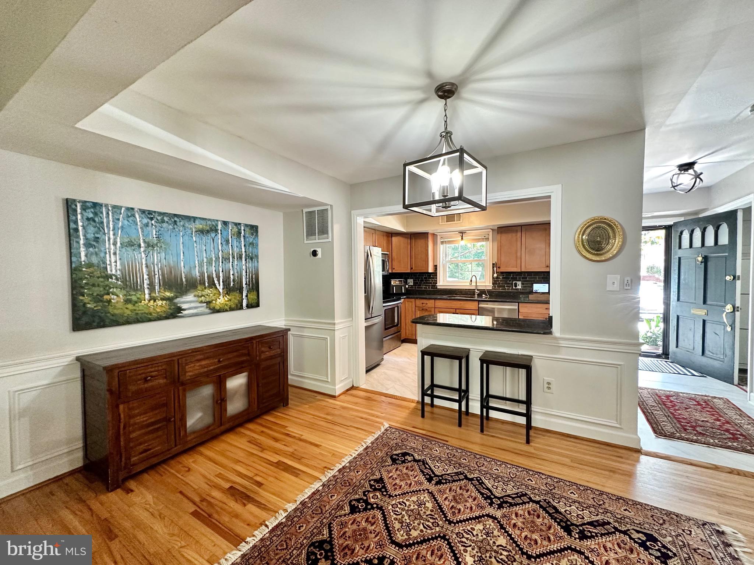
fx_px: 305
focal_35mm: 14
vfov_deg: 85.7
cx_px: 377
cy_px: 282
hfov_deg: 102.1
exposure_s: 1/60
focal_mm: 2.22
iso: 320
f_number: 2.2
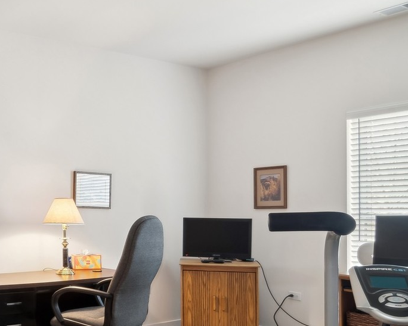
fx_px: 483
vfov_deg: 37.2
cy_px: 200
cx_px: -6
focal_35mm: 40
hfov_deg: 39.9
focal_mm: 12
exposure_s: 1/5
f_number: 9
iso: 100
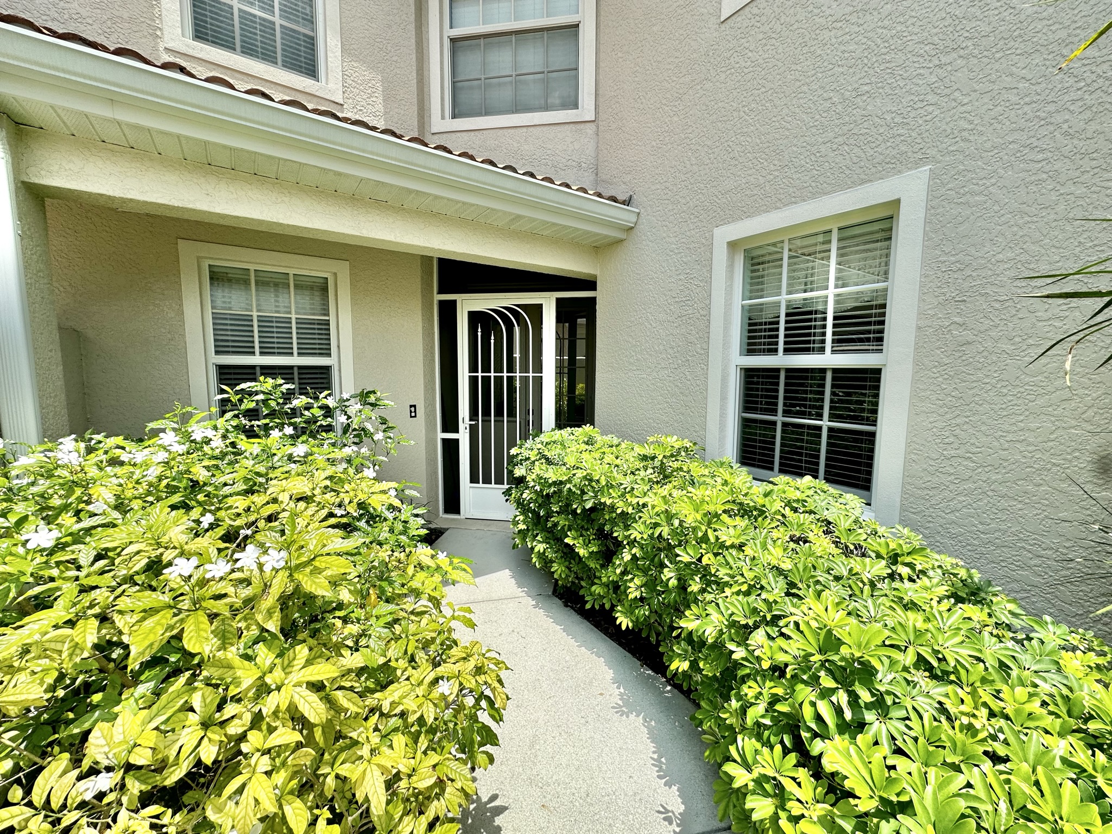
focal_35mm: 14
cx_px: 556
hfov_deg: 102.1
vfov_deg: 85.7
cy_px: 417
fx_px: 450
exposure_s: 1/779
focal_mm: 2.22
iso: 50
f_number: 2.2
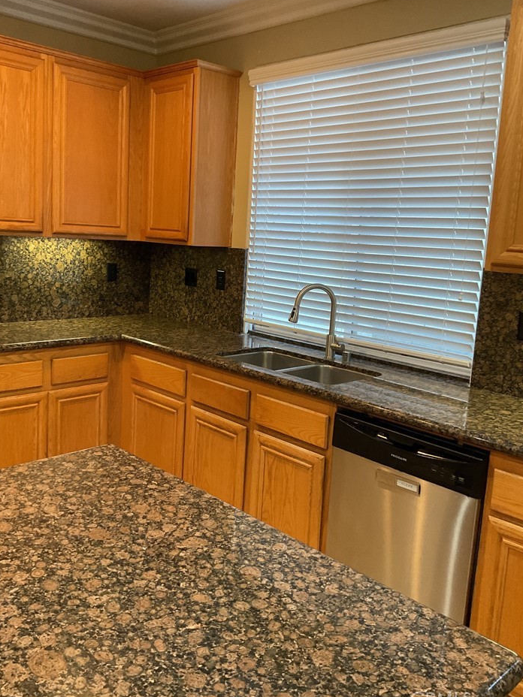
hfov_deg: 44.1
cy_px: 325
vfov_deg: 56.8
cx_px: 245
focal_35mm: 32
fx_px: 645
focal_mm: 3
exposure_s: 1/60
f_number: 1.8
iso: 200
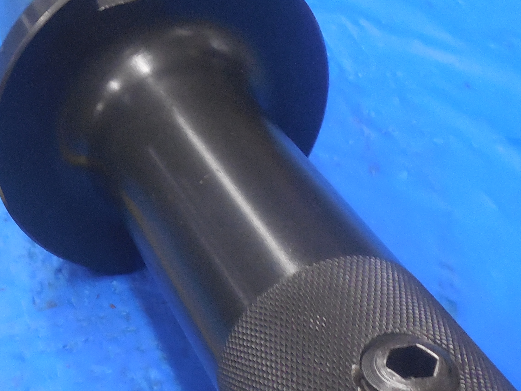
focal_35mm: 64
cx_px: 61
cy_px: 301
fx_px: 963
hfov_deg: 29.2
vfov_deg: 22.7
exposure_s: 1/30
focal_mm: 4.5
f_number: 3.3
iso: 360
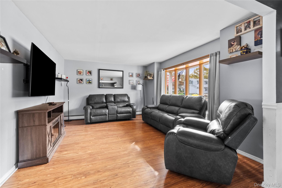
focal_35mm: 15
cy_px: 94
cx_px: 141
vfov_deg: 77.3
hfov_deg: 100.4
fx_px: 117
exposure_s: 1
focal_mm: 10.1
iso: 400
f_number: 8
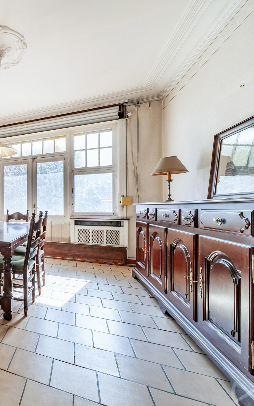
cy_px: 205
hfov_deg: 44.8
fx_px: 210
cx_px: -33
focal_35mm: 19
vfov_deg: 88.0
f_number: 7.1
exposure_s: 1/30
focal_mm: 12
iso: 100
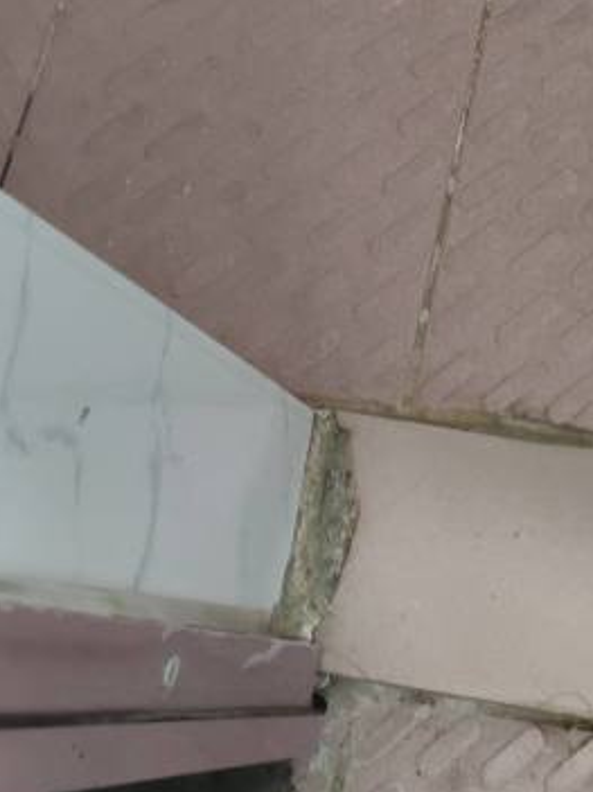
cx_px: 667
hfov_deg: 19.2
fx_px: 1668
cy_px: -294
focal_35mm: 73
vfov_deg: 23.1
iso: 628
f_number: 1.69
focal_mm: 6.72
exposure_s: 1/50
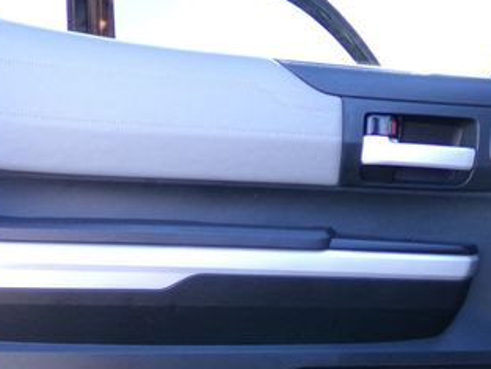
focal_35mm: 49
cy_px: 345
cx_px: 229
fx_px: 695
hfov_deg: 38.9
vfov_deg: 28.3
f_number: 3.7
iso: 143
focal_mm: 4.3
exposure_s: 1/34
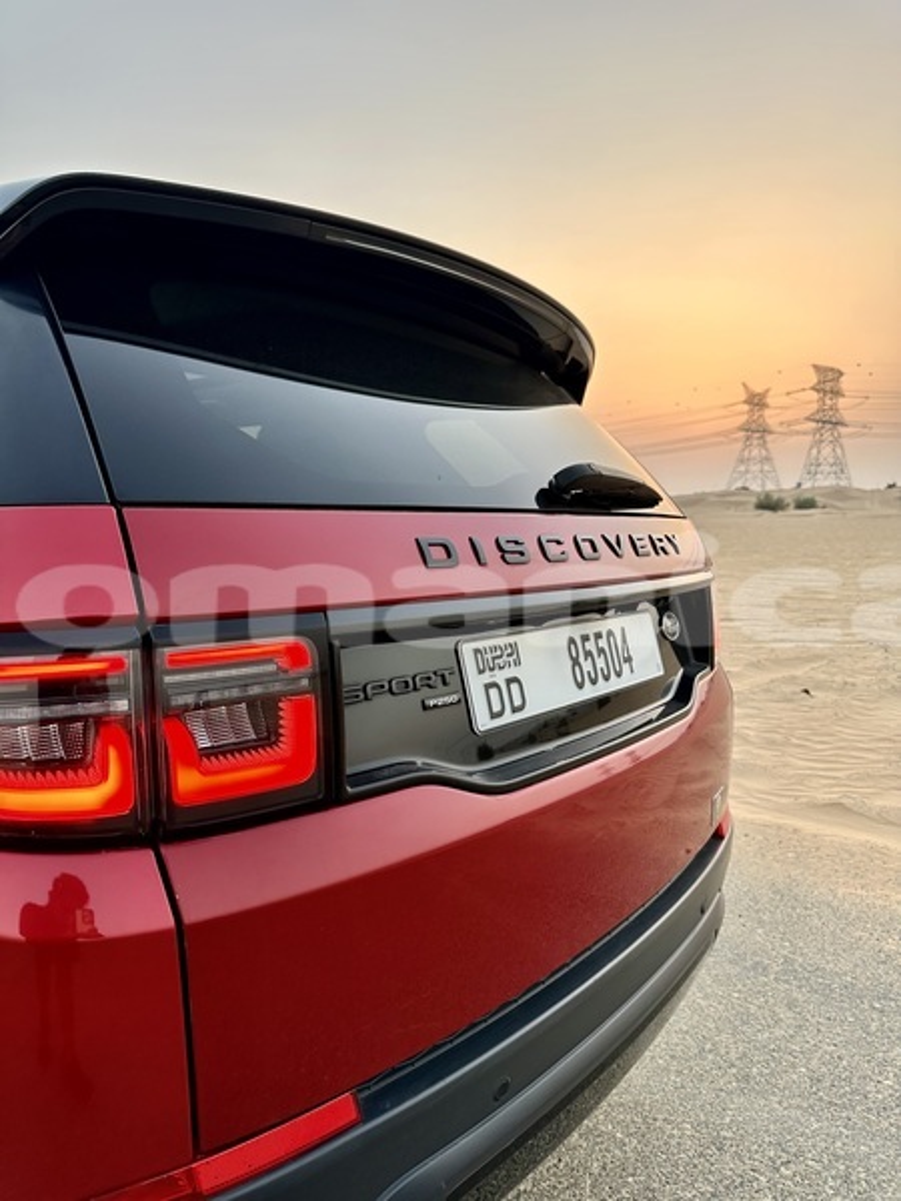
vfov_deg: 71.6
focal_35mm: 24
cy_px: 600
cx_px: 450
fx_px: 833
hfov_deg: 56.8
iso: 64
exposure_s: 1/193
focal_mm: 6.86
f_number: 1.78
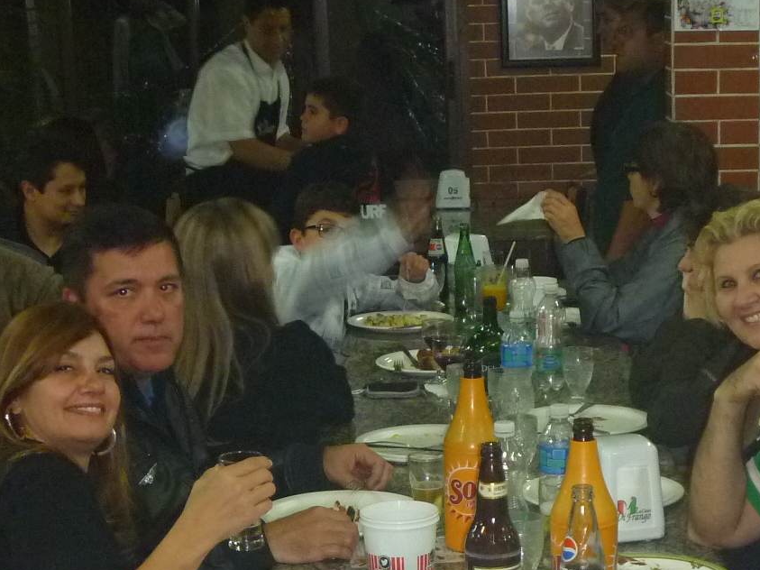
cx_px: 503
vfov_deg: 16.8
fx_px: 1866
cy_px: 625
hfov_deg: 22.9
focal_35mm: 85
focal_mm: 6.3
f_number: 3.5
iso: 320
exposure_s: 1/30
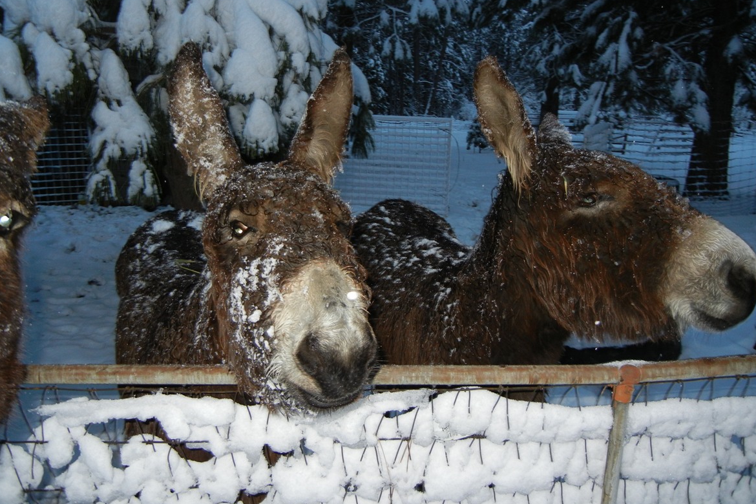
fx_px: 672
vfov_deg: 41.0
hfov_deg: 58.7
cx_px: 373
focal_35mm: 32
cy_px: 219
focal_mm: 5.4
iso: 200
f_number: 3.5
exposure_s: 1/30
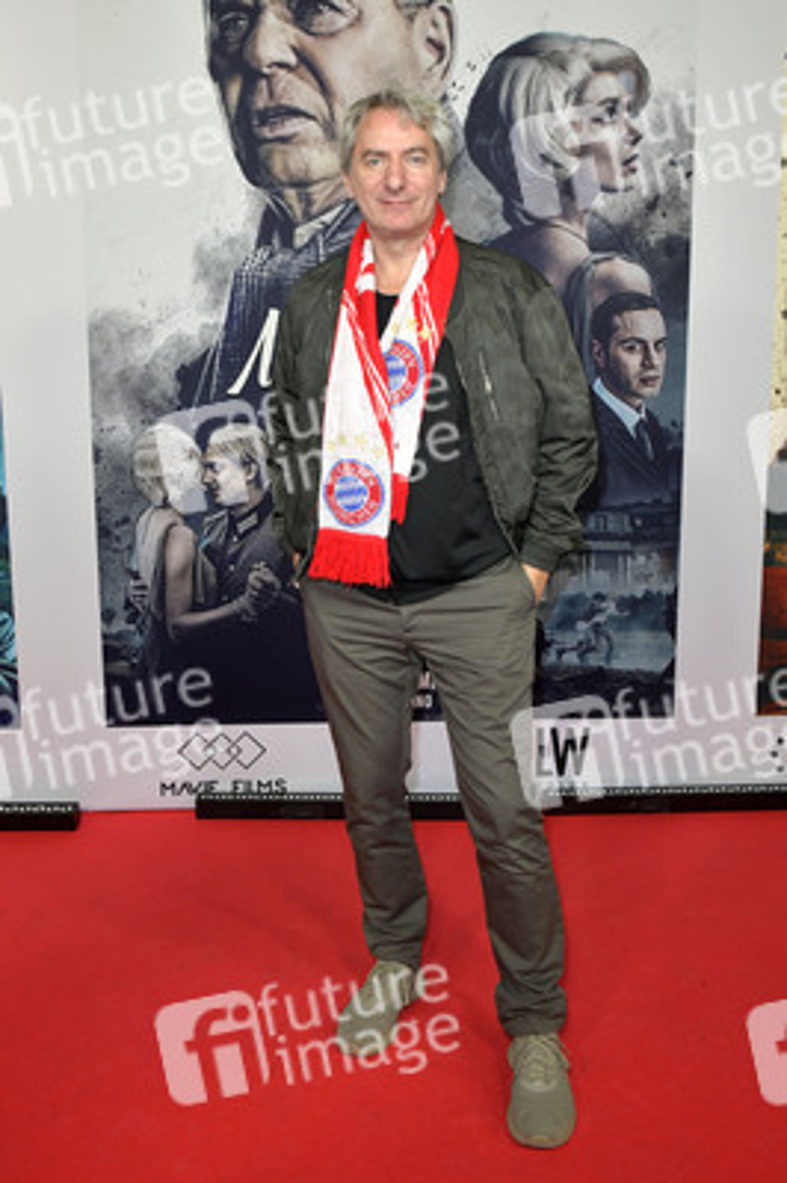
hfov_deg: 44.9
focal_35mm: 29
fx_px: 953
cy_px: 592
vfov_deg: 63.7
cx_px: 394
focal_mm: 29
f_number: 9
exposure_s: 1/250
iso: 1600
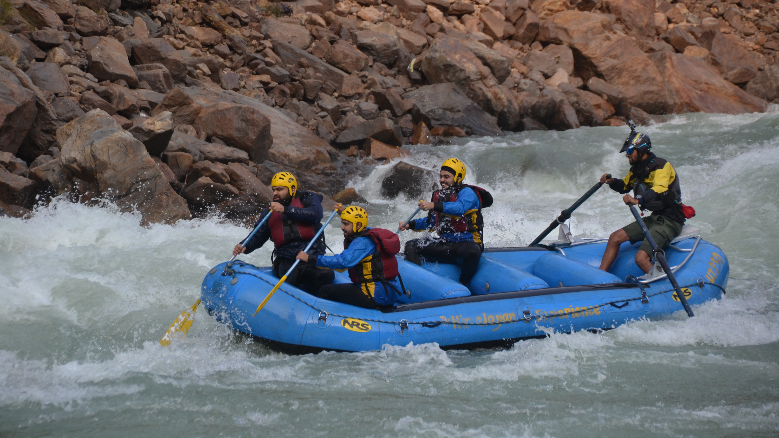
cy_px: 188
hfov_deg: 9.8
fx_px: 4565
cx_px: 390
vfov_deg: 5.5
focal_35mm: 221
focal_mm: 140
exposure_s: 1/1000
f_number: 6
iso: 400
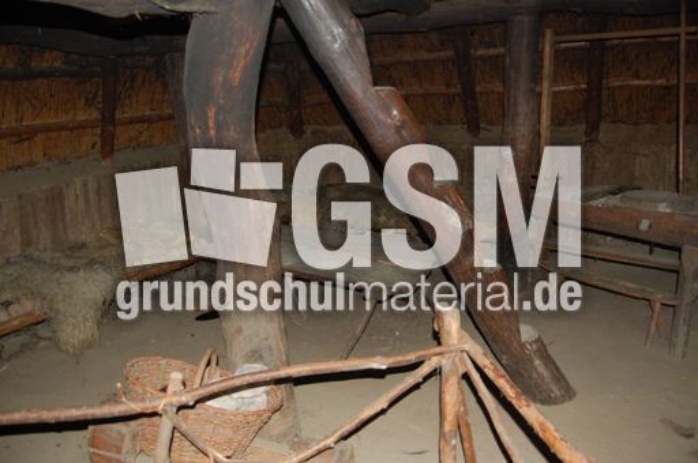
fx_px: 523
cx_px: 349
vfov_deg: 47.8
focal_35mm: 27
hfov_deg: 67.4
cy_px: 232
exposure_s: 1/60
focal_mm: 18
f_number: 3.5
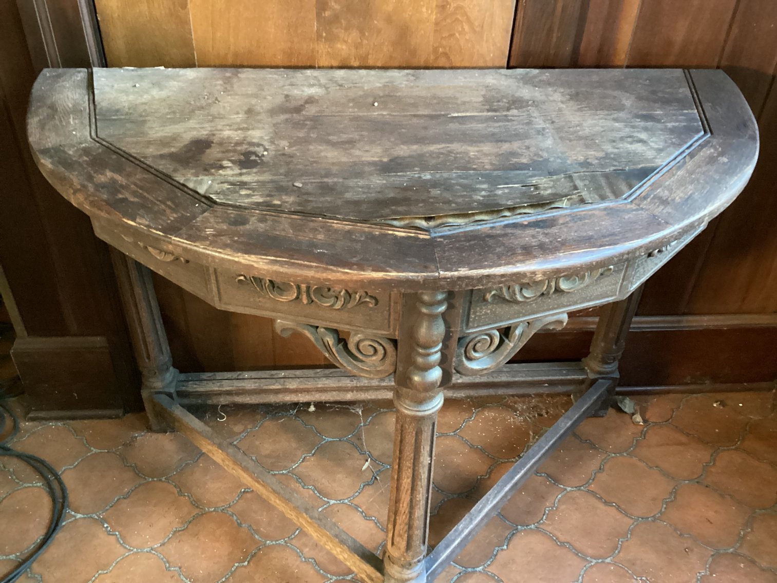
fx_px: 696
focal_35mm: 31
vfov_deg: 45.4
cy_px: 292
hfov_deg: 58.3
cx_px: 388
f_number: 2.4
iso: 640
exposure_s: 1/17
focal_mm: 3.3
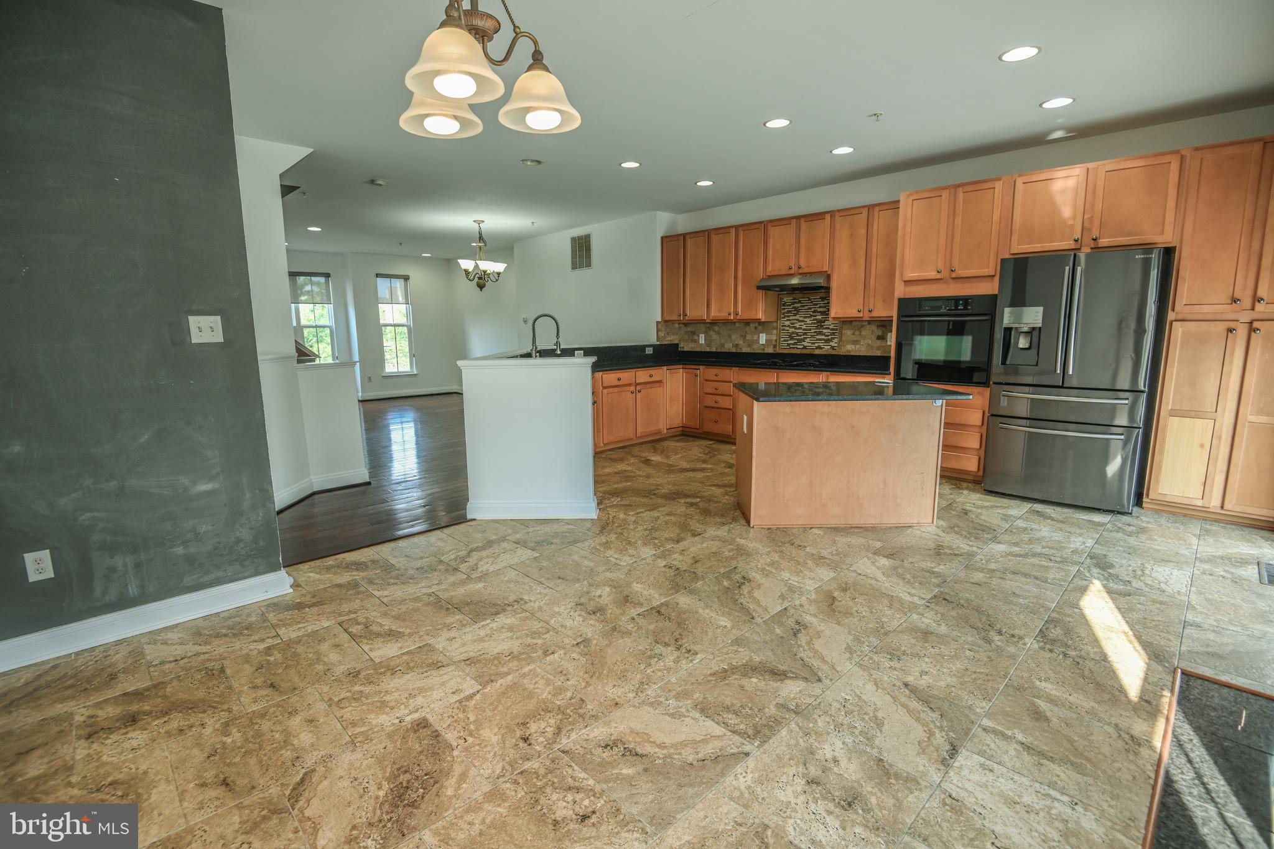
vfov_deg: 73.7
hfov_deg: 96.7
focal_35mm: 16
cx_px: 637
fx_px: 566
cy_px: 424
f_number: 4
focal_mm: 16
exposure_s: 1/200
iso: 400
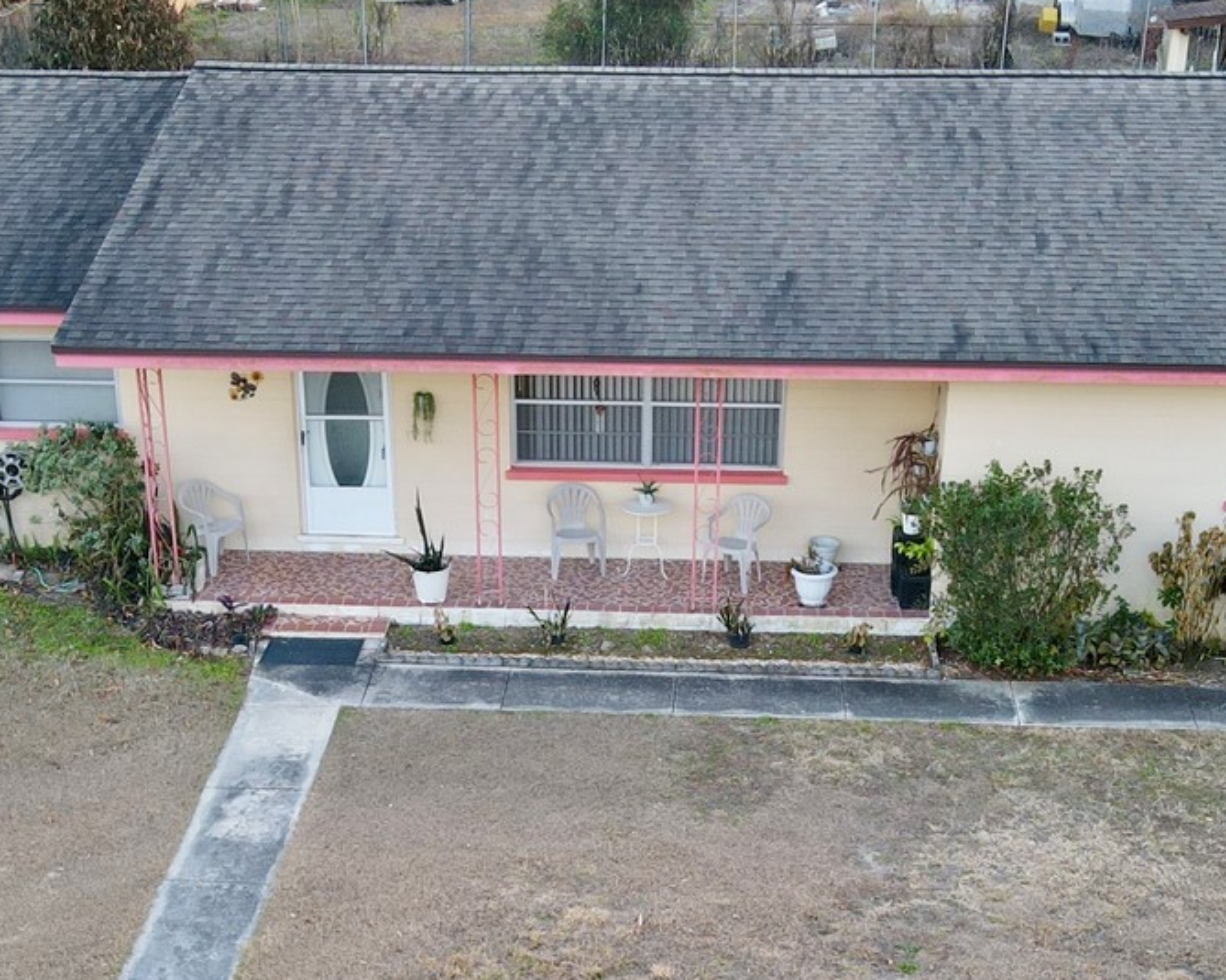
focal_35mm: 56
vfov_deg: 26.6
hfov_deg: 33.6
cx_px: 605
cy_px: 786
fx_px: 2032
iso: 150
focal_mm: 4.5
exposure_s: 1/15
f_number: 2.8
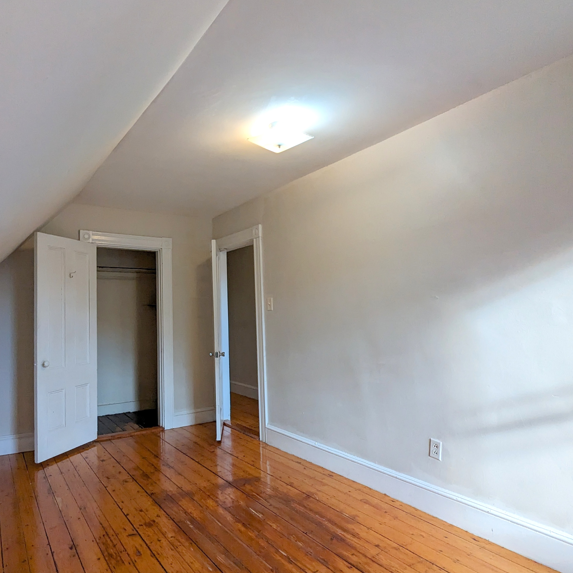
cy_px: 304
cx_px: 201
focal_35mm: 20
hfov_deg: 73.0
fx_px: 375
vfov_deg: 74.7
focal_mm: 2.35
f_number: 2.2
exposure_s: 1/120
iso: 101
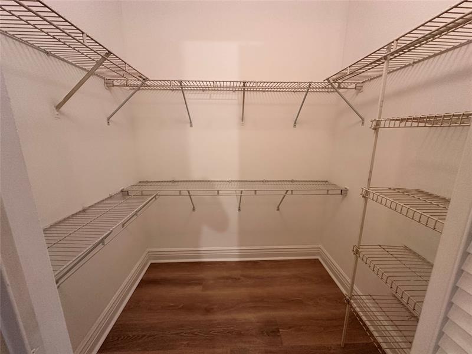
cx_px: 236
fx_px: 191
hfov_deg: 102.1
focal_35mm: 14
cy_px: 177
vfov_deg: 85.7
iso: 320
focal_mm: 2.22
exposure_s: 1/60
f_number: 2.2
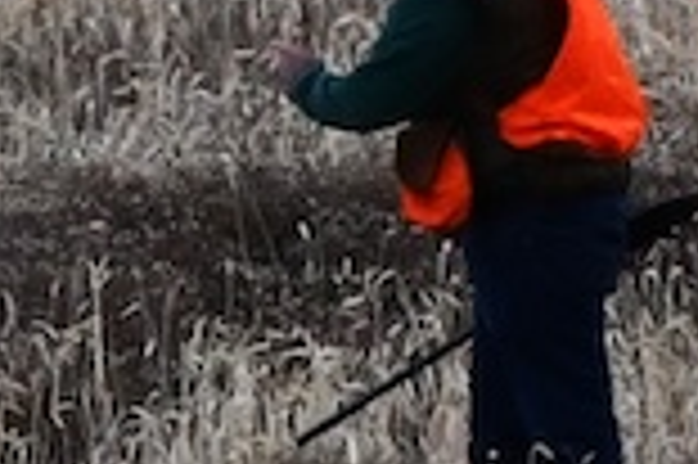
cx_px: 338
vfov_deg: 0.8
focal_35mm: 1747
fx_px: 33836
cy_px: 198
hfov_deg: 1.2
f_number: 11
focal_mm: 200
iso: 1600
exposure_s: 1/2000
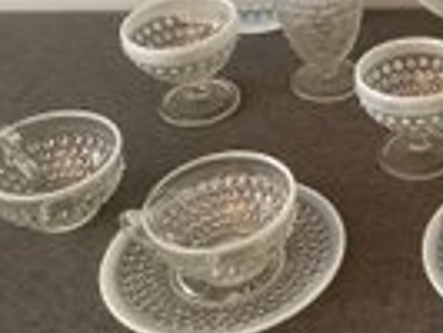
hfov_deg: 22.7
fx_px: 1025
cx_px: 515
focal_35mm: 80
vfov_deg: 18.2
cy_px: 42
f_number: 2.4
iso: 320
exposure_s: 1/33
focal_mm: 3.3
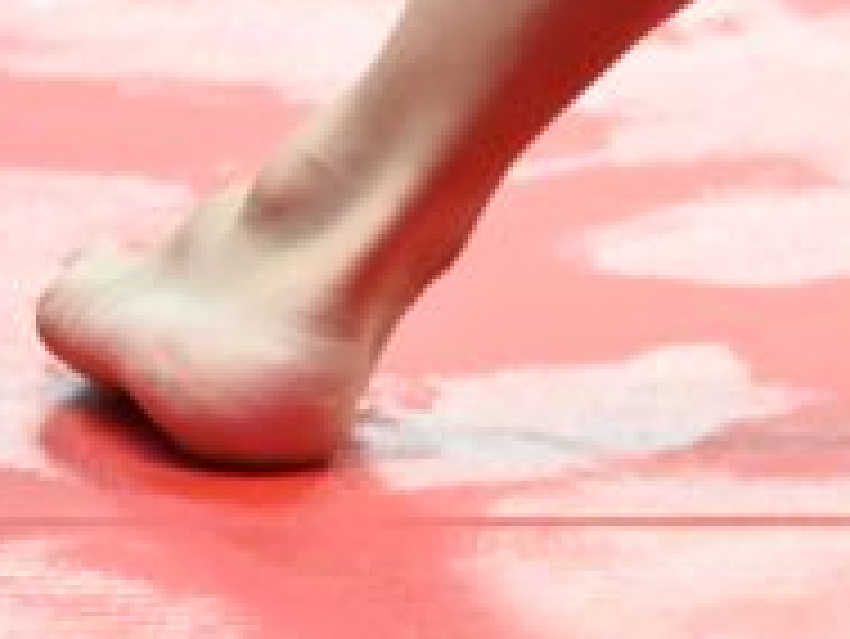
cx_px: 2262
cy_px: 364
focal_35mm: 851
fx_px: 20910
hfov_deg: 2.3
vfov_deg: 1.7
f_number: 5
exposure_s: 1/160
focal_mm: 100
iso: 1600
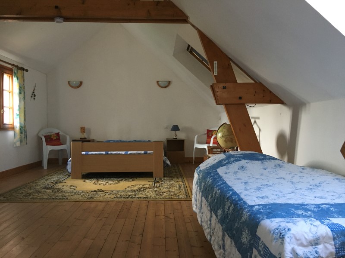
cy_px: 129
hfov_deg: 61.7
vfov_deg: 48.2
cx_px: 172
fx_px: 289
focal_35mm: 29
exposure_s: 1/33
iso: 250
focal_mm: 4.15
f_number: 2.2
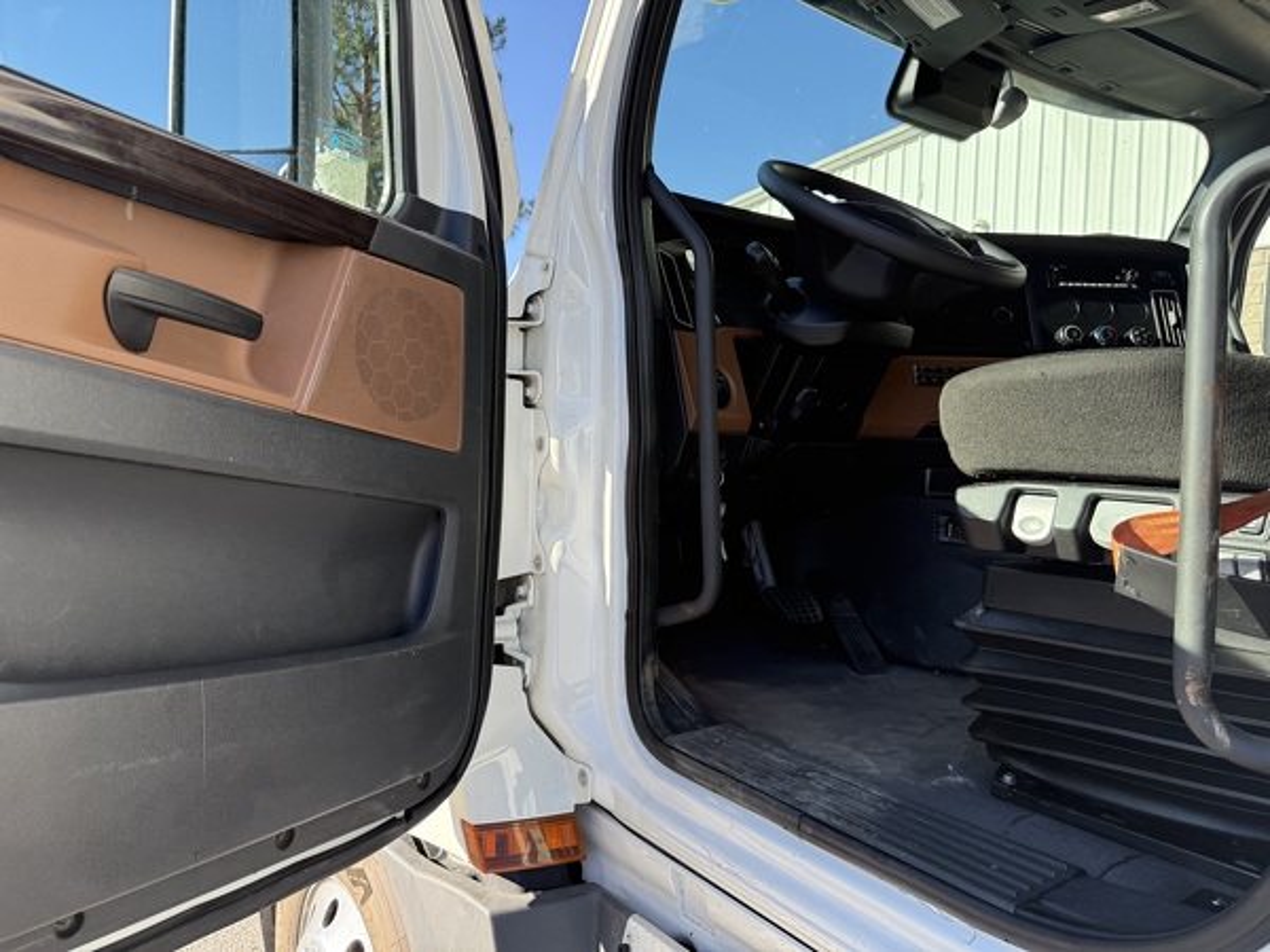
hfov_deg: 71.6
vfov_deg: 56.8
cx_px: 635
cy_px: 476
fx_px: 881
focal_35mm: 24
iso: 100
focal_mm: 6.76
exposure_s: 1/1005
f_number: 1.78
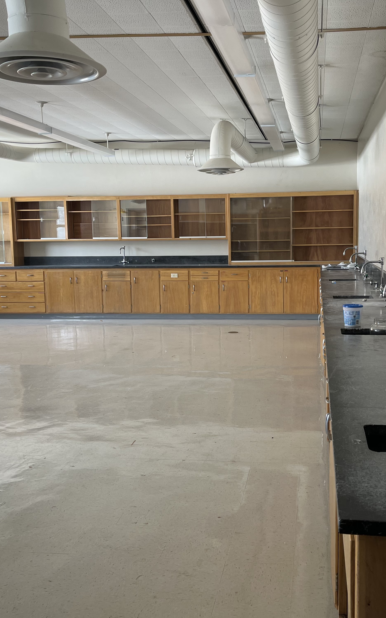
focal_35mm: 37
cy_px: 310
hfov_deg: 34.2
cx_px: 244
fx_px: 623
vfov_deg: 52.7
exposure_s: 1/121
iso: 64
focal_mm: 5.1
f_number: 1.6
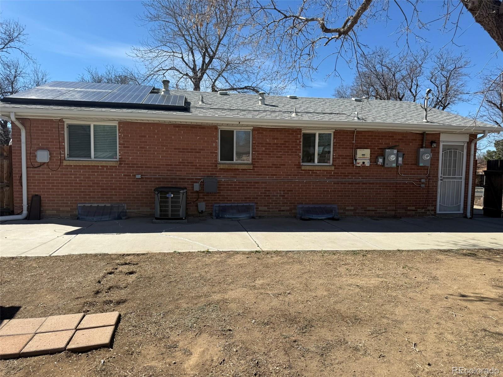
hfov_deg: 71.6
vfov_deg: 56.8
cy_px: 188
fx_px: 349
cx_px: 252
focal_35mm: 24
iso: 80
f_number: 1.78
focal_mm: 6.76
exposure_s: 1/3584
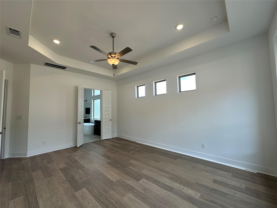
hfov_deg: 102.1
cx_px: 138
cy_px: 104
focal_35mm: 14
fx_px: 112
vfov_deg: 85.7
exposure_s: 1/122
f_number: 2.2
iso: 40
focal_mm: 2.22
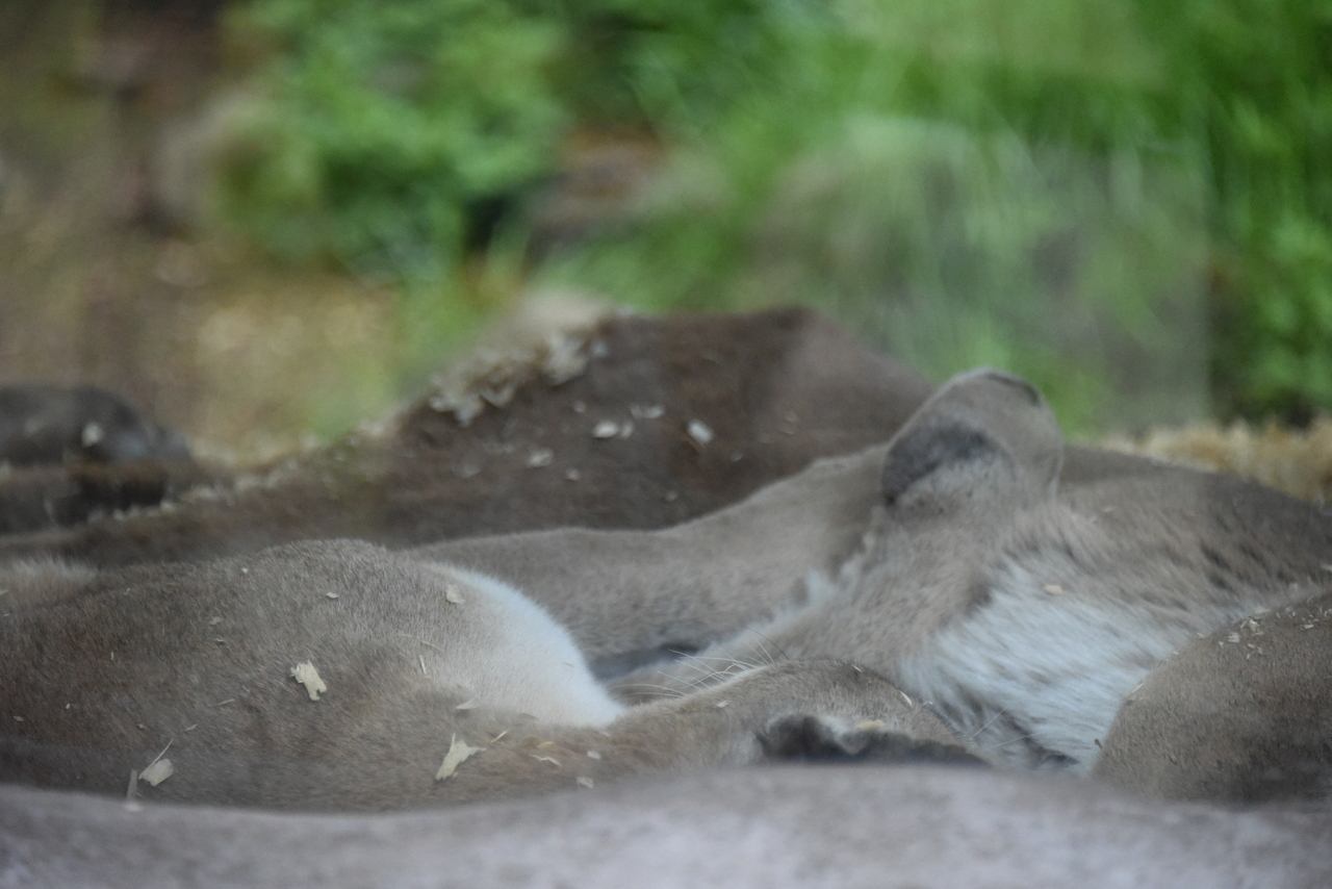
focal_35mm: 250
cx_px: 666
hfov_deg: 8.2
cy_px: 444
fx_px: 9252
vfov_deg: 5.5
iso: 6400
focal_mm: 250
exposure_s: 1/500
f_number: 5.6
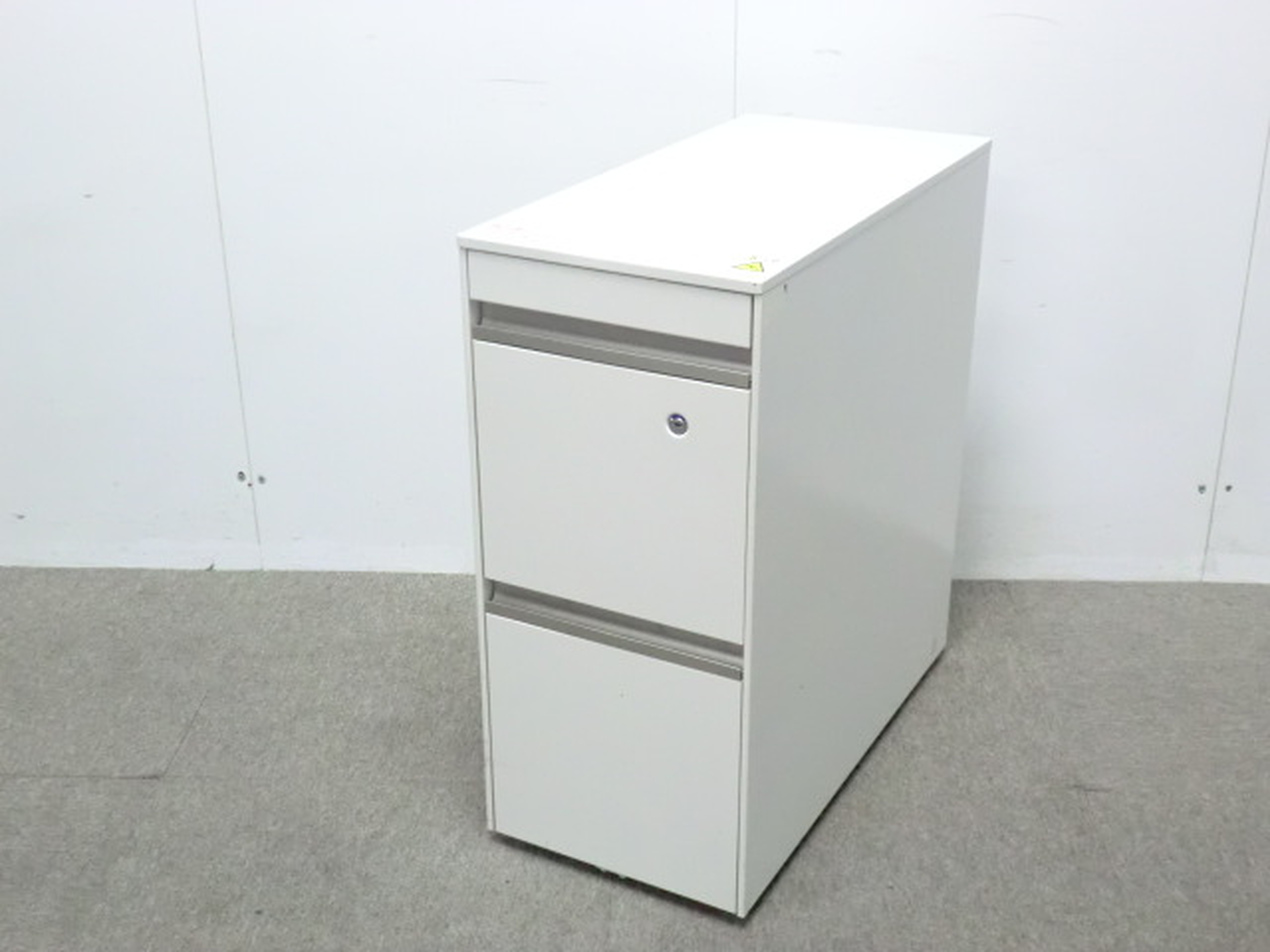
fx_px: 1651
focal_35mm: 45
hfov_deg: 42.1
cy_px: 476
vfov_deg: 32.2
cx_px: 635
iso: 800
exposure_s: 1/30
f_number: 4.3
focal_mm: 8.2
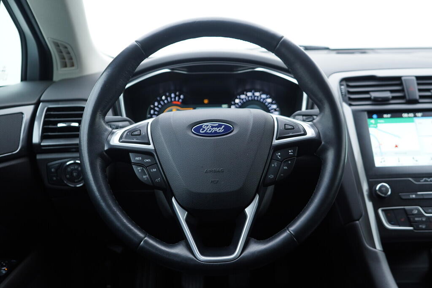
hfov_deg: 53.1
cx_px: 216
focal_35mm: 36
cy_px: 144
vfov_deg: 36.9
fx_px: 432
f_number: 2.8
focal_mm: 24
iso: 200
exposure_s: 1/40
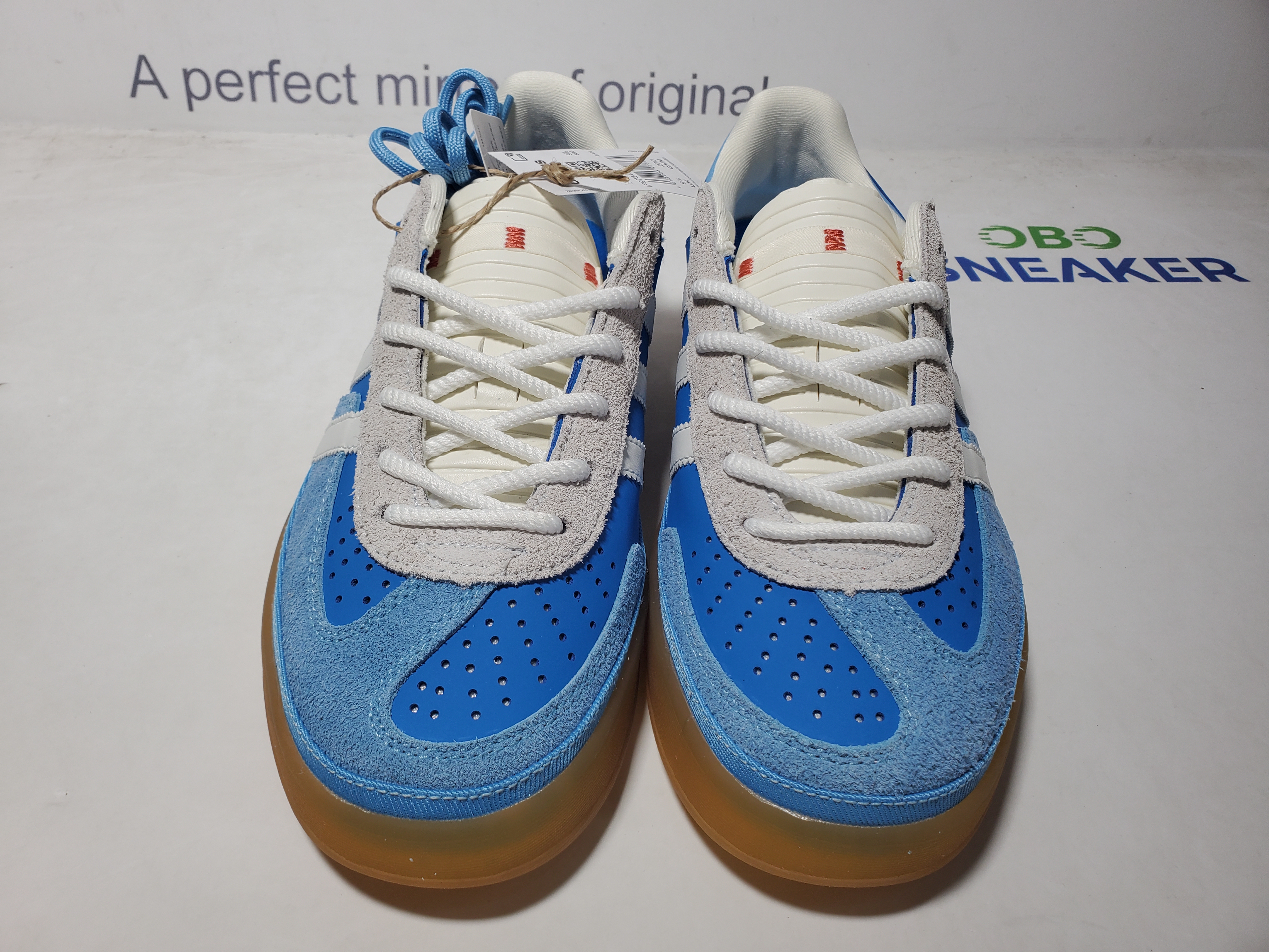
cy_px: 476
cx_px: 634
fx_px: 953
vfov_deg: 53.1
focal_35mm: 26
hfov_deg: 67.3
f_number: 2.4
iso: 50
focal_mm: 4.3
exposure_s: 1/265
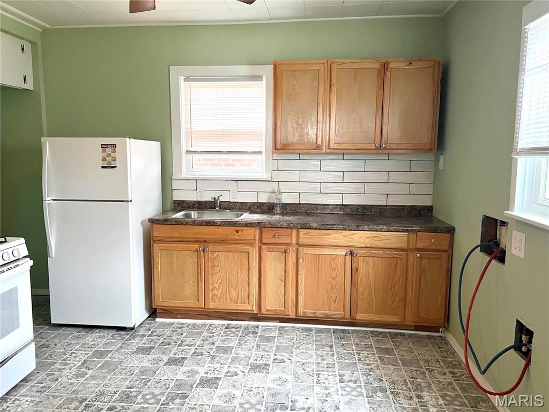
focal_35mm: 26
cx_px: 274
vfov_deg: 53.1
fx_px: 412
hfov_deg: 67.3
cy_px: 206
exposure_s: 1/60
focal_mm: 5.7
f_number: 1.5
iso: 400
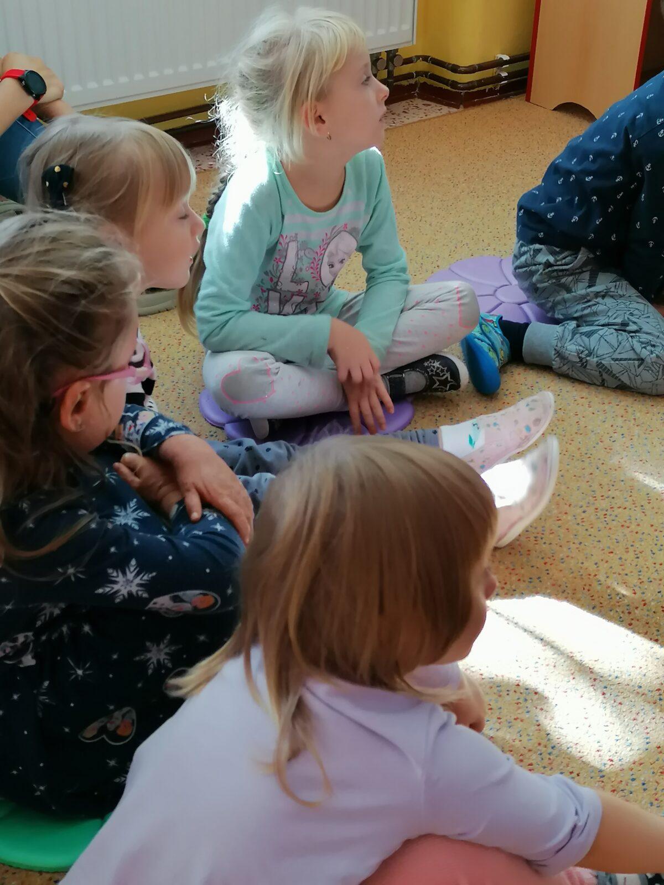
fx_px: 1304
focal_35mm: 51
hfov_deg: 28.6
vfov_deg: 37.5
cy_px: 442
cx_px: 332
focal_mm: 4.75
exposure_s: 1/60
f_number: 1.8
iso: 100
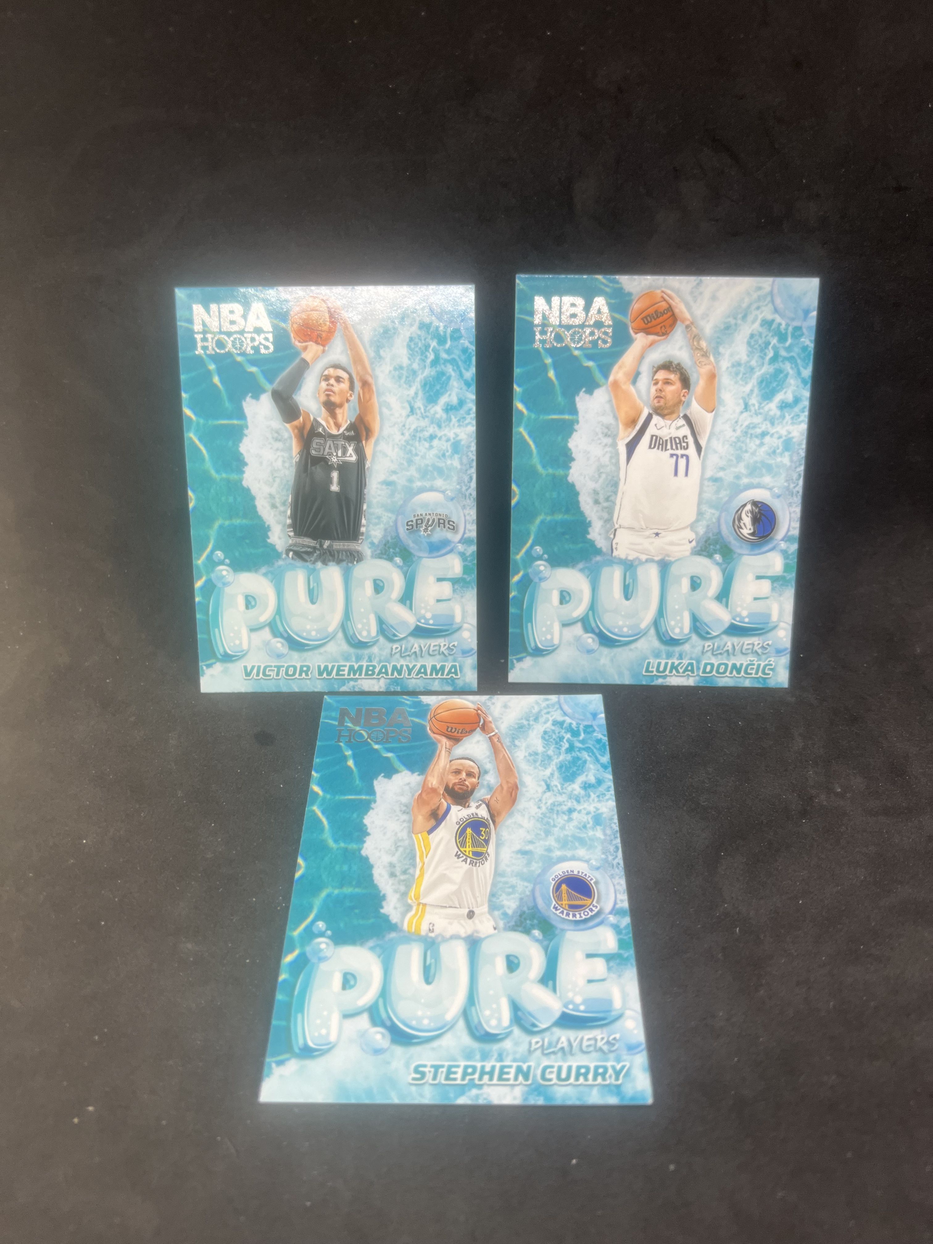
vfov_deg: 67.3
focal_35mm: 26
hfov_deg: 53.1
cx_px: 466
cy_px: 622
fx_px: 934
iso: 50
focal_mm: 5.7
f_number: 1.5
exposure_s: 1/100
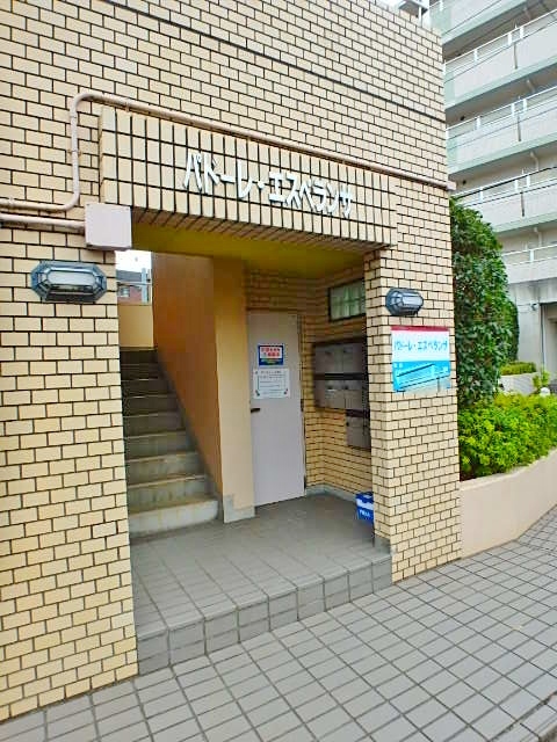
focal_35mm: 21
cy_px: 371
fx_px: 451
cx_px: 278
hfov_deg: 63.4
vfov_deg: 79.0
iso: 125
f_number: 3.5
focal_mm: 3.7
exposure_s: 1/250
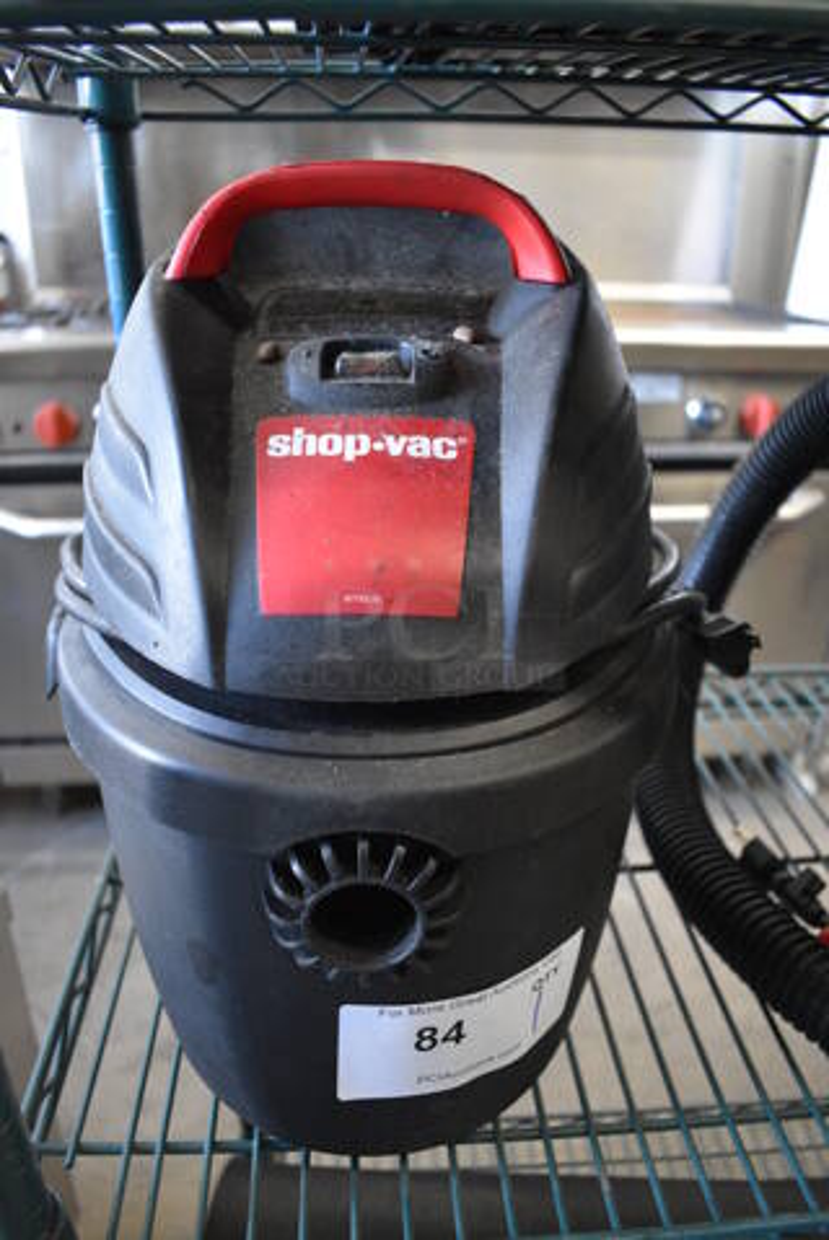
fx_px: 931
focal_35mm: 27
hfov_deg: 48.0
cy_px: 620
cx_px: 414
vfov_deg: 67.4
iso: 3200
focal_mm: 18
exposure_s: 1/125
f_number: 3.5
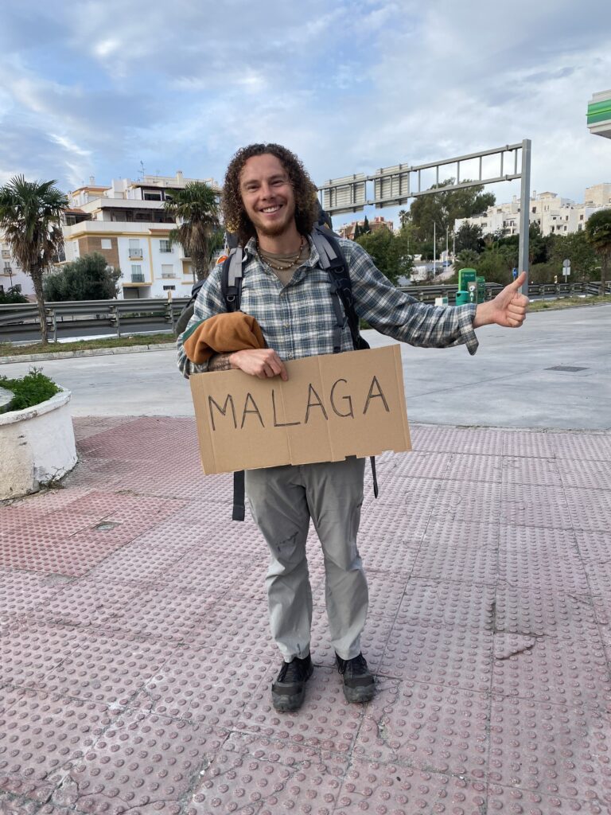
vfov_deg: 67.3
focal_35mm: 26
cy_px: 408
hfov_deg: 53.1
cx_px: 306
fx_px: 612
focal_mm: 4.25
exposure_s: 1/527
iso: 32
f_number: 1.8
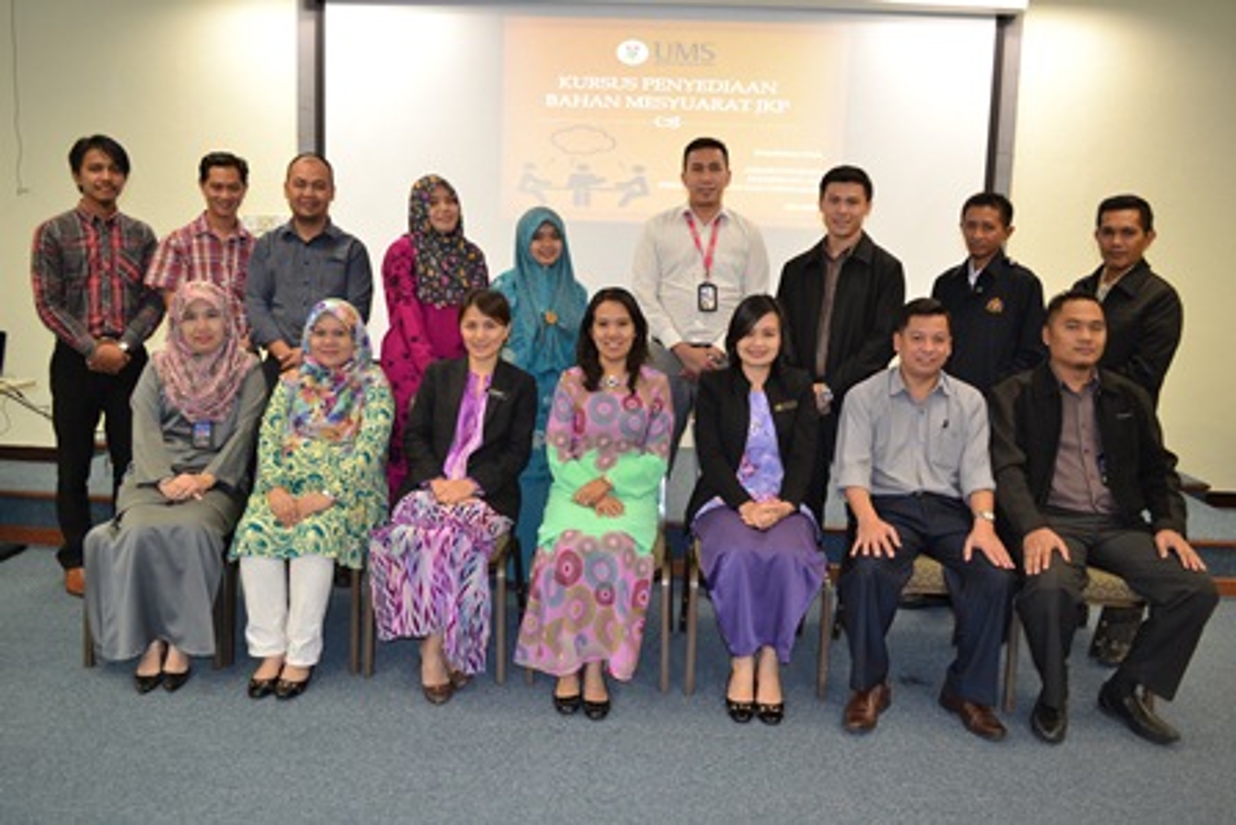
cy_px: 412
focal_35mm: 27
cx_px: 618
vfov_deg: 48.0
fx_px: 927
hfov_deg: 67.4
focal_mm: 18
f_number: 3.5
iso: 560
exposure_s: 1/60
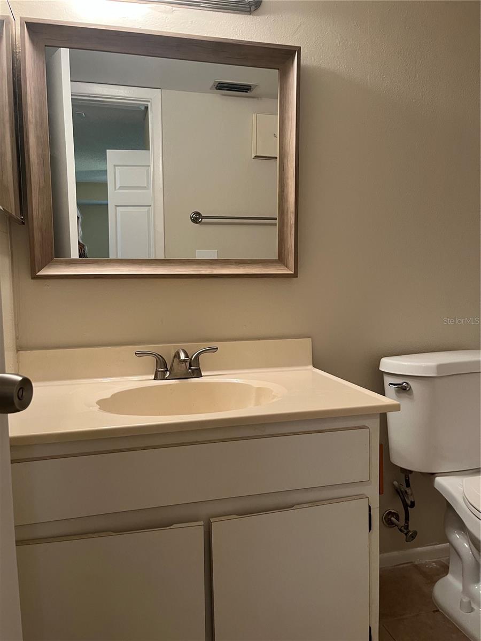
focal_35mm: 26
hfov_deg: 53.1
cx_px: 240
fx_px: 482
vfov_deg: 67.3
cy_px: 320
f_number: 1.6
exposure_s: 1/60
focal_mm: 5.1
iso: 200
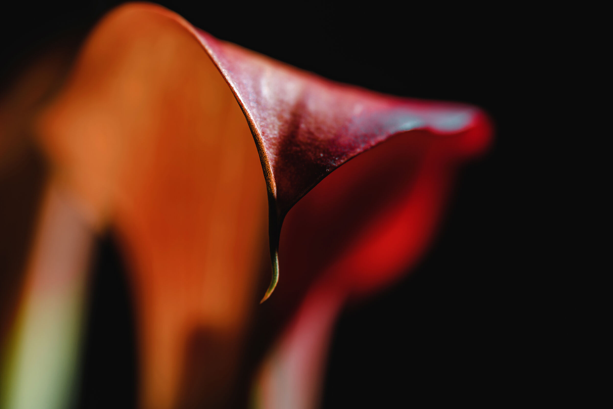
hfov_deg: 19.4
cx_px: 306
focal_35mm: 105
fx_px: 1788
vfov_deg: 13.1
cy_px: 204
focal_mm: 105
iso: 100
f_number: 4
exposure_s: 1/200
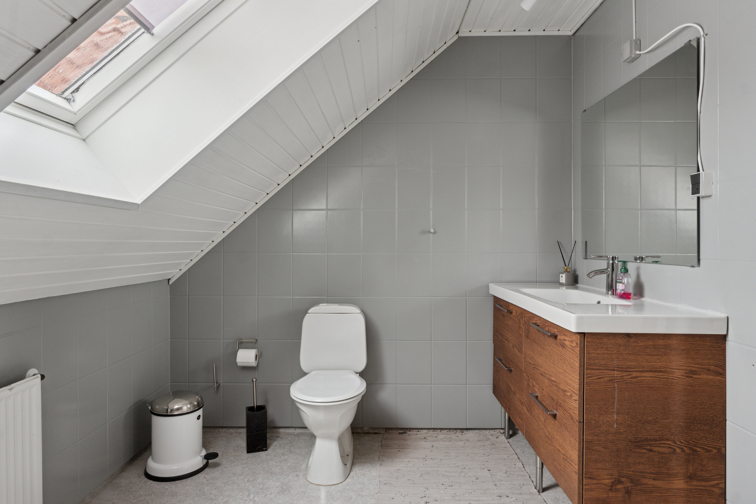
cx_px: 378
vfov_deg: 54.6
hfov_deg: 75.5
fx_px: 488
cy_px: 252
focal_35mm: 23
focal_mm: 15.5
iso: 200
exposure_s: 1/8
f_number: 8
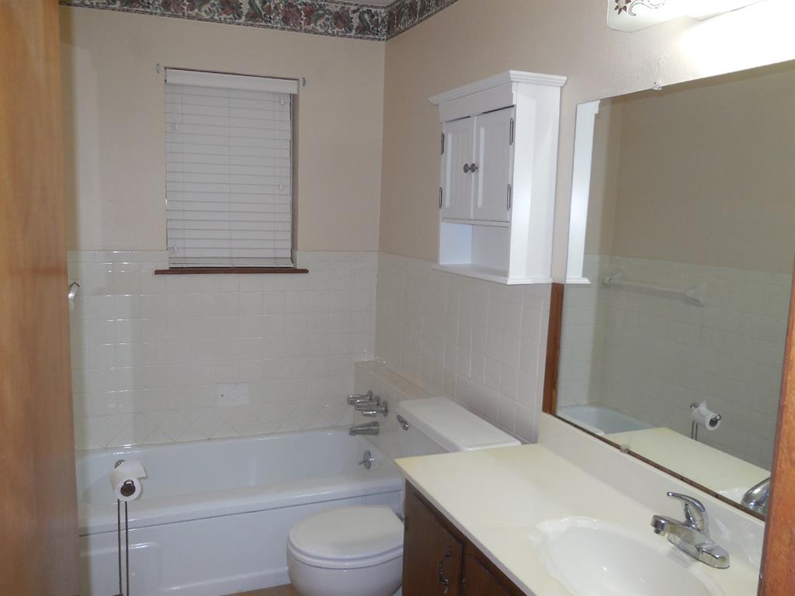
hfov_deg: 60.0
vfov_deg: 46.8
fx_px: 689
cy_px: 298
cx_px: 398
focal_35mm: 30
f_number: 3.2
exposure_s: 1/25
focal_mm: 5.3
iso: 200
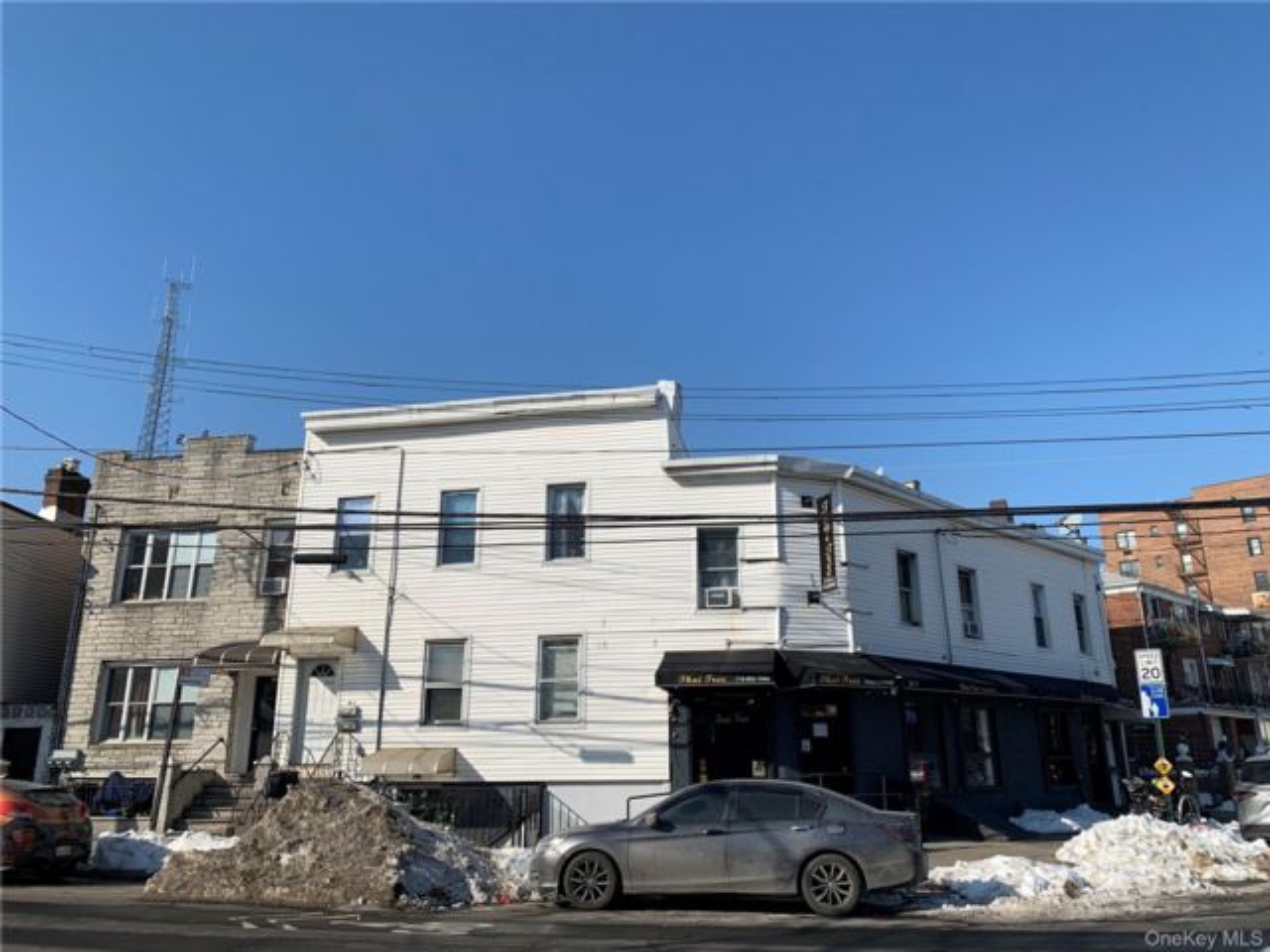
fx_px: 954
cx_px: 635
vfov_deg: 53.1
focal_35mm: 26
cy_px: 476
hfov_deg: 67.3
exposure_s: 1/3650
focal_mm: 4.25
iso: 25
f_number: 1.8
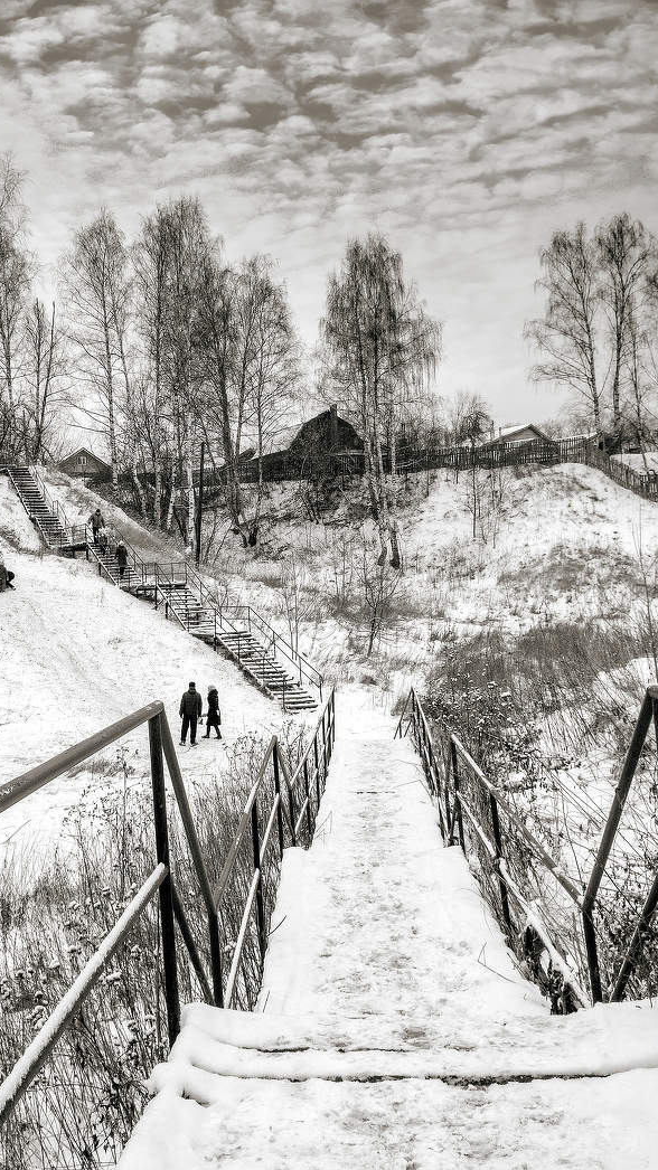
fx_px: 1086
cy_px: 586
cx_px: 233
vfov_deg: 56.6
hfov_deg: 33.5
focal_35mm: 35
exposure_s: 1/250
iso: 200
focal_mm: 12
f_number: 5.6
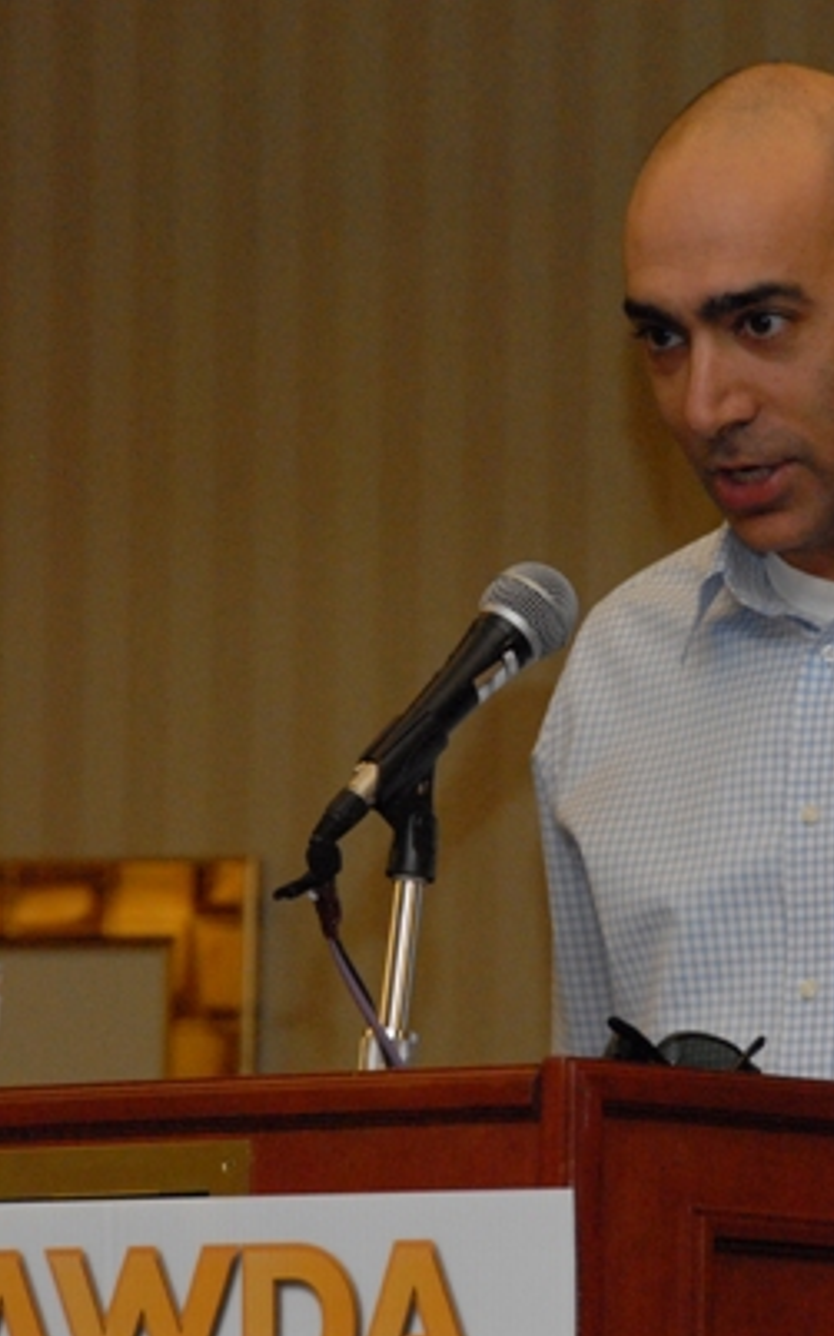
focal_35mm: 345
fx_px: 12556
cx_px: 641
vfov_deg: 6.1
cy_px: 668
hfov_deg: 3.8
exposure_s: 1/60
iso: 1250
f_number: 8
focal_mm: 150
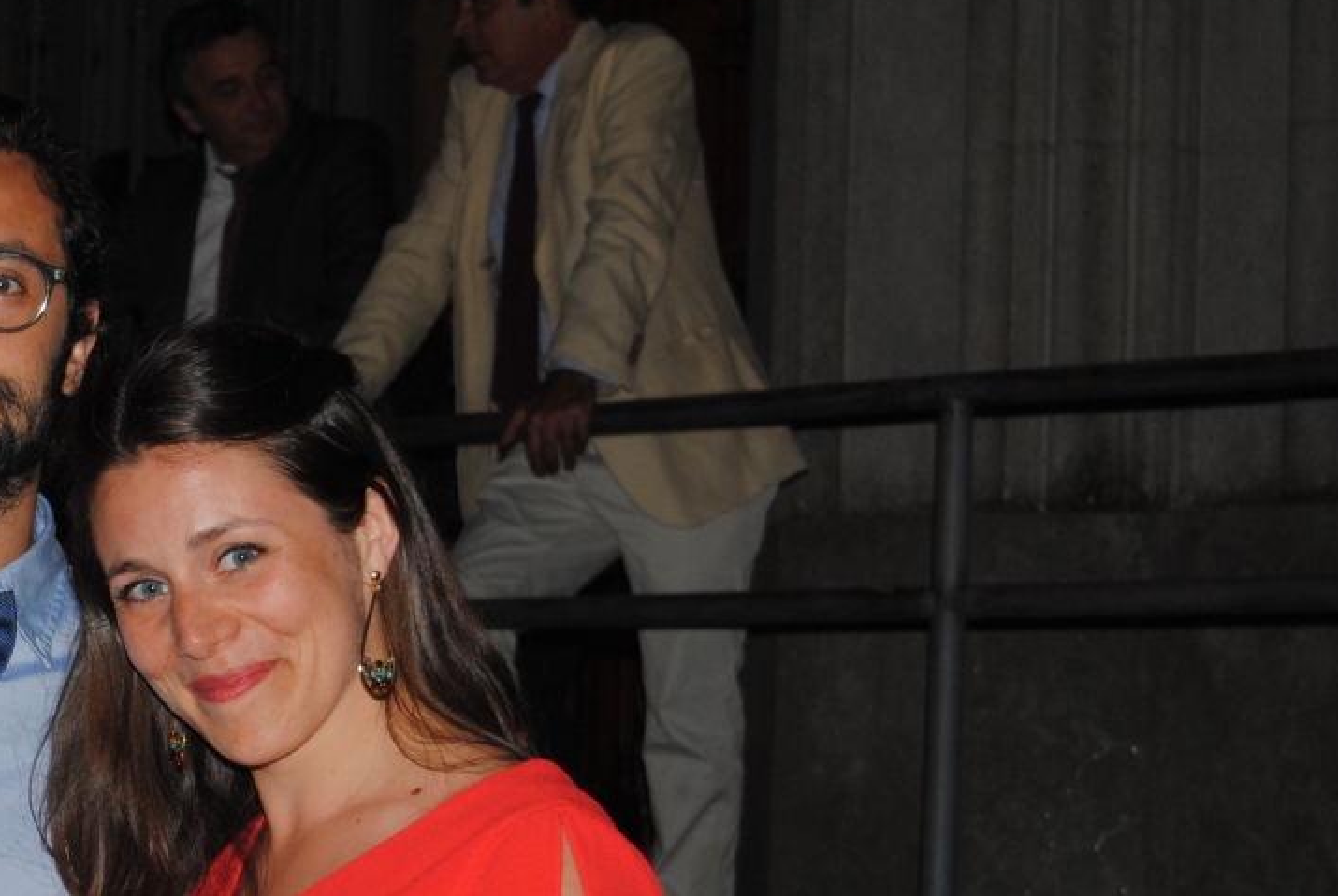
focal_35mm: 104
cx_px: -29
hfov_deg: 19.0
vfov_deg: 13.1
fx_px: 3871
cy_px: 732
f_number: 4.5
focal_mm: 32
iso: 200
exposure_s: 1/60
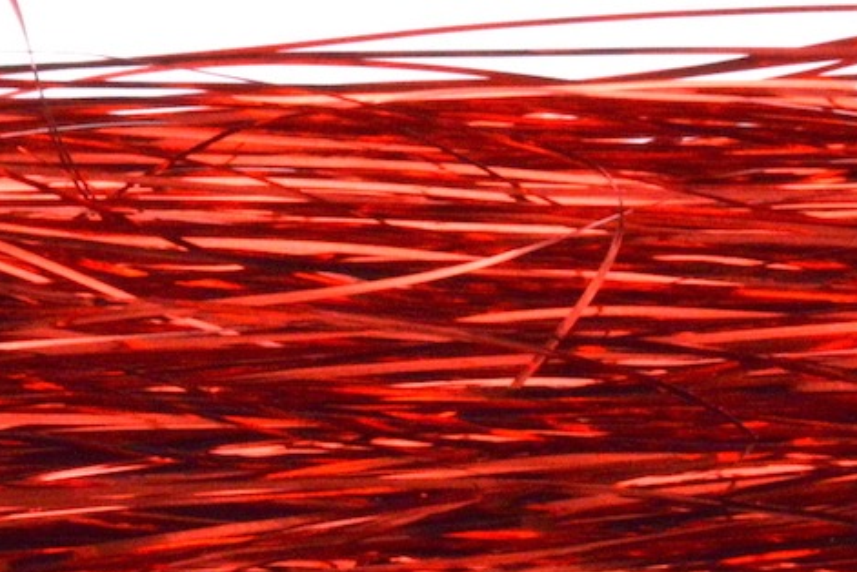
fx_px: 6251
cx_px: 217
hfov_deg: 7.8
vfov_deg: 5.2
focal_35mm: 263
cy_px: 384
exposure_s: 1/200
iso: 1600
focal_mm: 55
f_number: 29
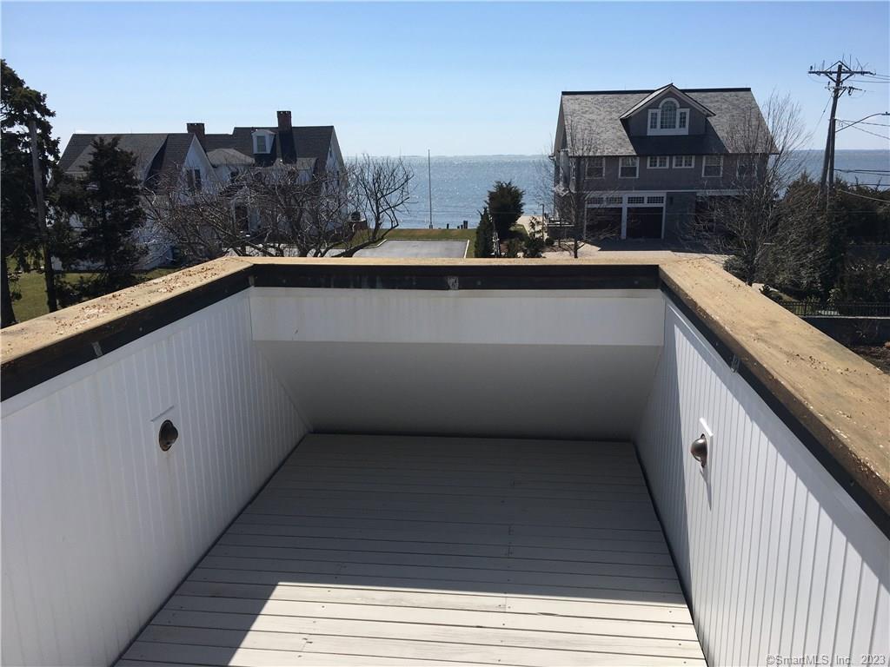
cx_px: 445
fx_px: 746
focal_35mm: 29
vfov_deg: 48.2
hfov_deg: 61.7
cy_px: 334
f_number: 2.2
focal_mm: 4.15
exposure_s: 1/2481
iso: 25
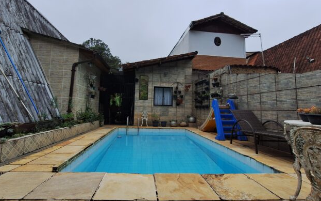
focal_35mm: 17
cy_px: 96
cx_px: 149
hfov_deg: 94.2
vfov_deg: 67.9
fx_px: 149
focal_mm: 1.74
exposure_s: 1/1016
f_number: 2.2
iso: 40
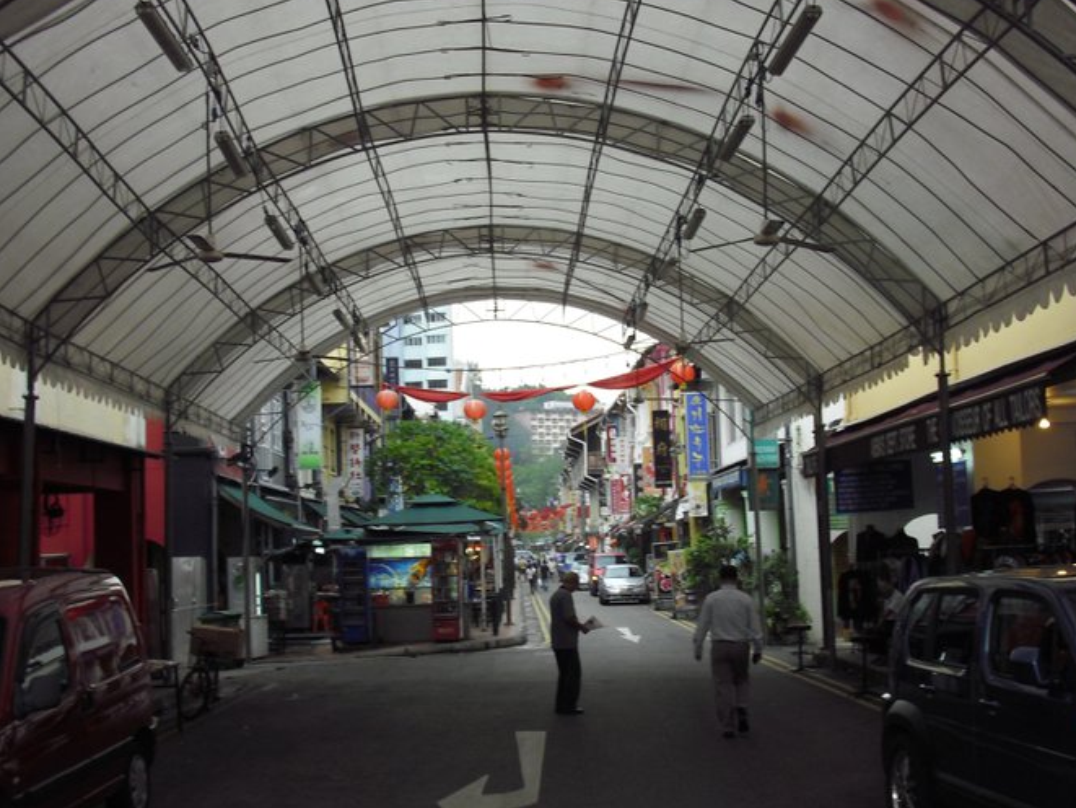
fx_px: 1430
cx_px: 571
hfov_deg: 41.2
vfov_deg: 31.5
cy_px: 438
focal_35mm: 46
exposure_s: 1/100
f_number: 2.8
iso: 100
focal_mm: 6.2
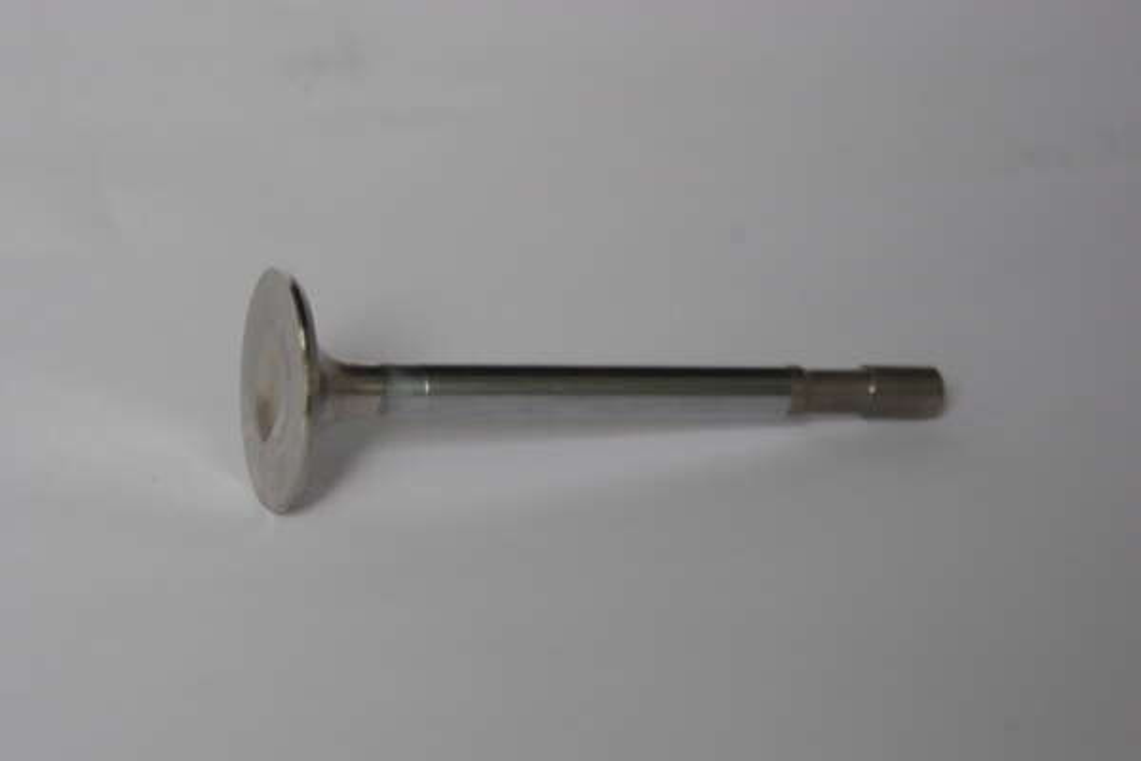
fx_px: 3803
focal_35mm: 120
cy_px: 380
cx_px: 570
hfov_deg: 17.1
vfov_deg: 11.4
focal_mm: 80
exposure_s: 1/125
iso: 800
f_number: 8
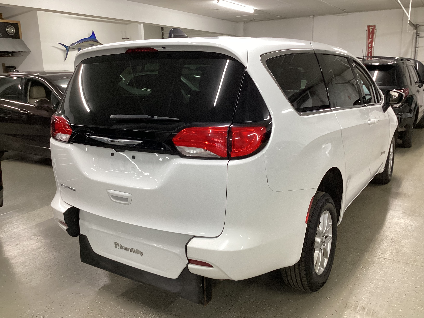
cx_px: 212
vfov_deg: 45.4
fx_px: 380
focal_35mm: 31
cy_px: 159
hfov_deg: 58.4
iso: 160
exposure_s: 1/50
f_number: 2.4
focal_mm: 3.3
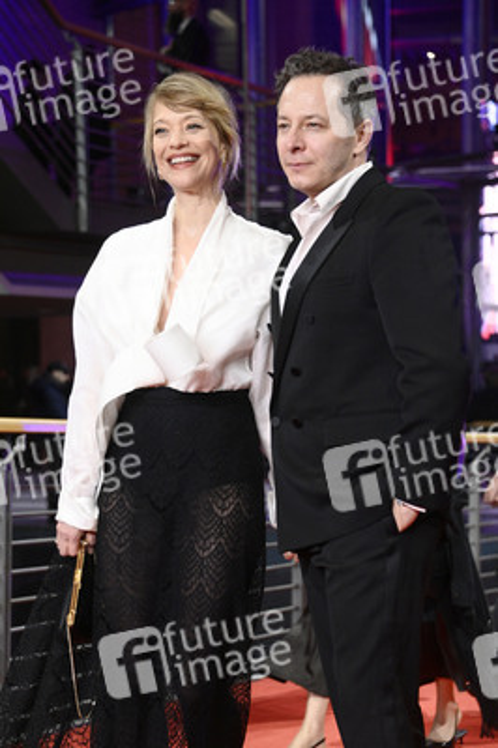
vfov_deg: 20.4
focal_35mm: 100
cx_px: 249
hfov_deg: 13.7
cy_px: 374
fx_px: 2078
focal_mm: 100
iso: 5000
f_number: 5.6
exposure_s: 1/200
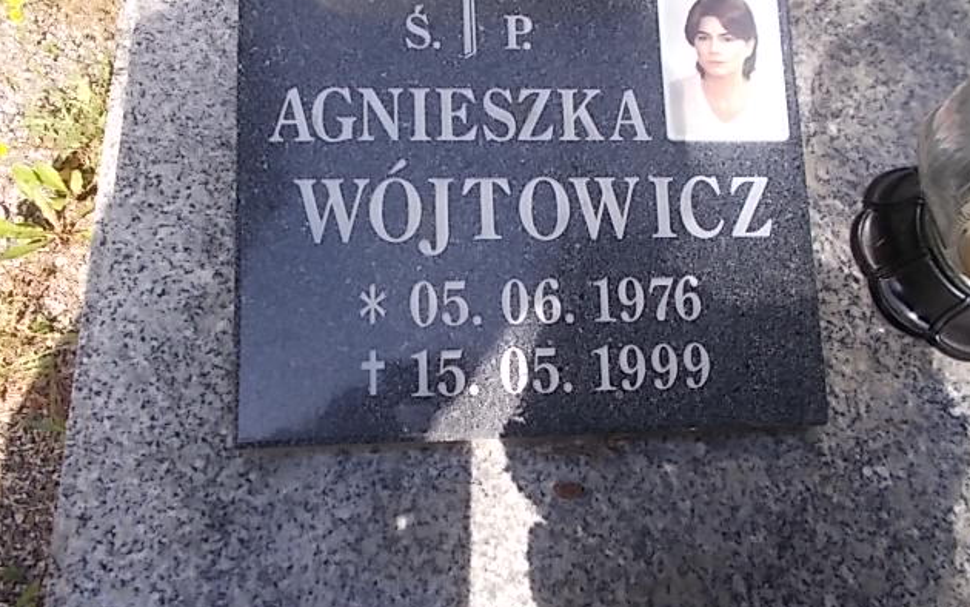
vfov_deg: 44.5
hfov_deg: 66.5
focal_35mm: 28
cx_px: 485
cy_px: 271
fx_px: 740
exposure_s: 1/320
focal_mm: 4.6
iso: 80
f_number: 3.2
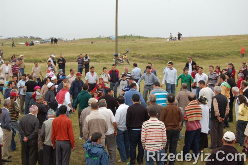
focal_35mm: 69
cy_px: 82
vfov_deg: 19.7
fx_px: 475
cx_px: 124
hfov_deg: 29.3
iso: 200
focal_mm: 46
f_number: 8
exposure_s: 1/250
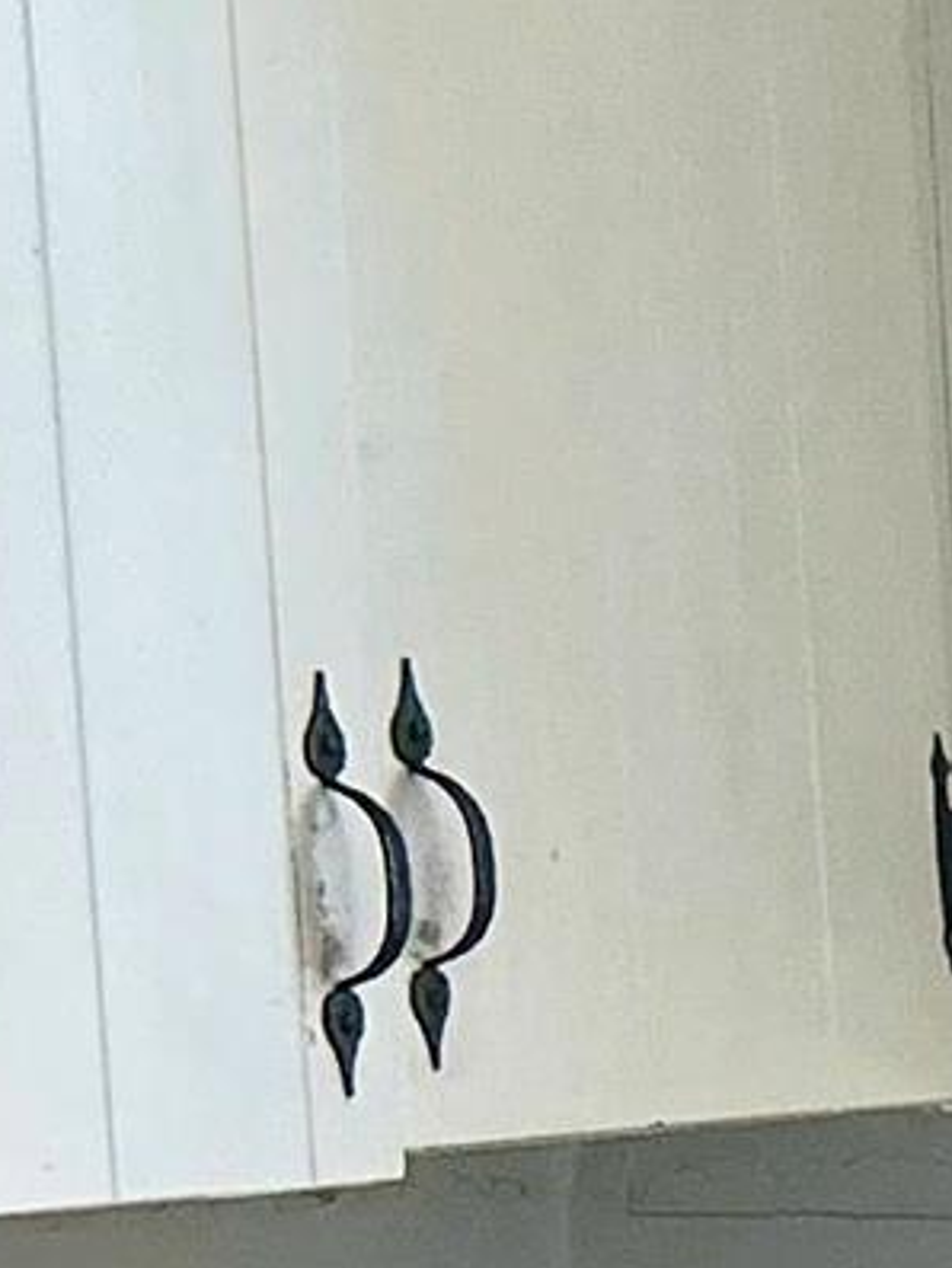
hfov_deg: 6.0
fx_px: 7367
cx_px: 4099
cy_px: 2166
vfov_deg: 9.4
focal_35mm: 201
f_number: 1.5
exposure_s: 1/301
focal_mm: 5.7
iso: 64
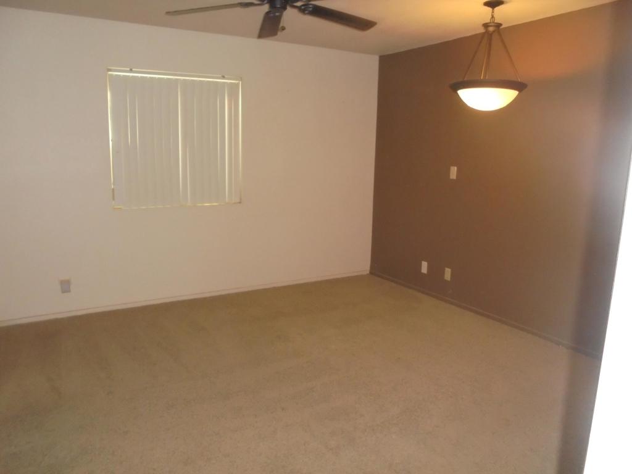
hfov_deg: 67.3
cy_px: 237
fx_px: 475
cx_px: 316
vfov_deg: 53.1
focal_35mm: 26
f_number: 3.5
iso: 400
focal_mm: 4.6
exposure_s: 1/30
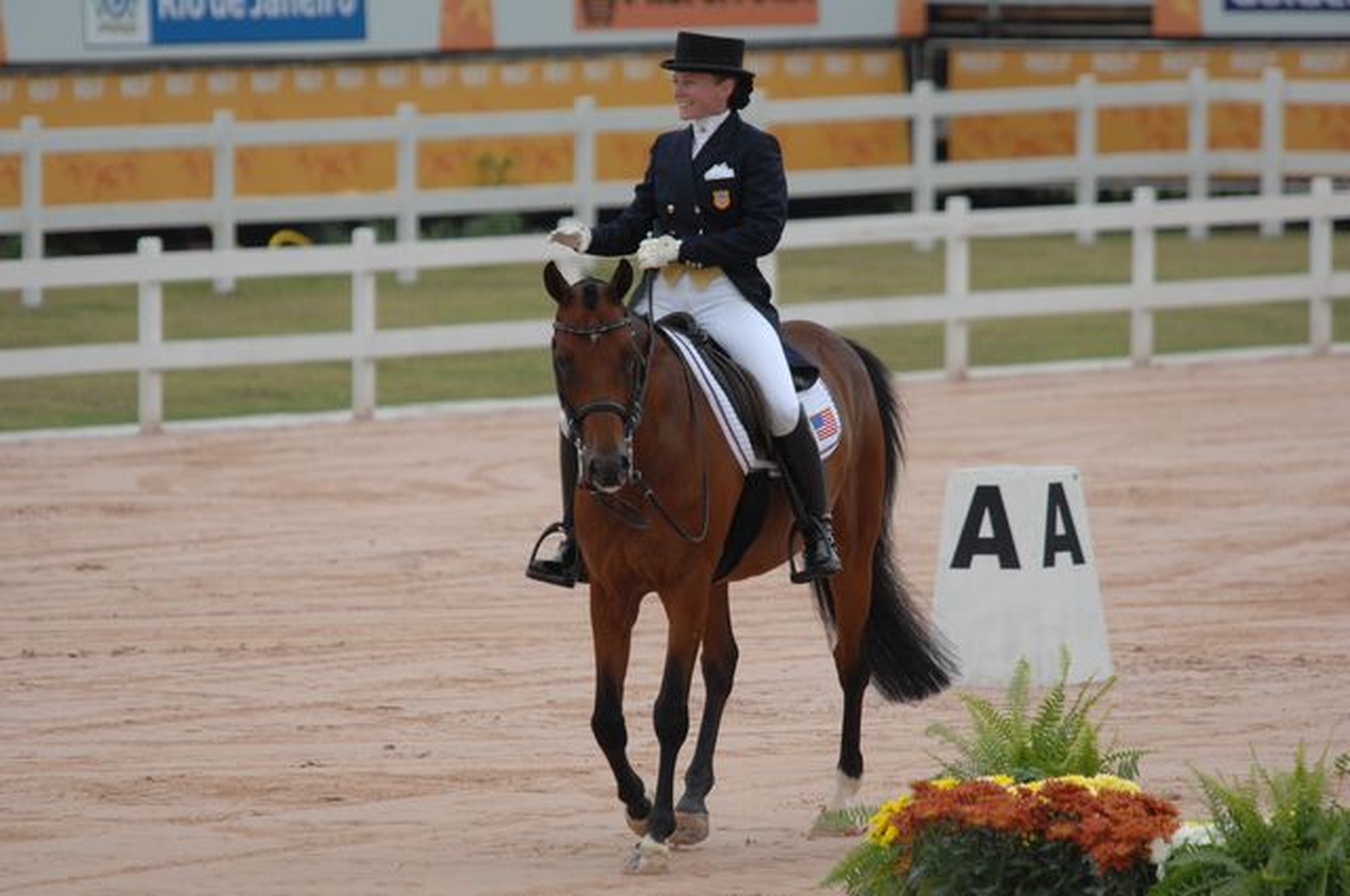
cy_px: 448
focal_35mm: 495
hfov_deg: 4.2
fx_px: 18539
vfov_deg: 2.8
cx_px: 675
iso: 400
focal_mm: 330
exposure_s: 1/640
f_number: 5.3
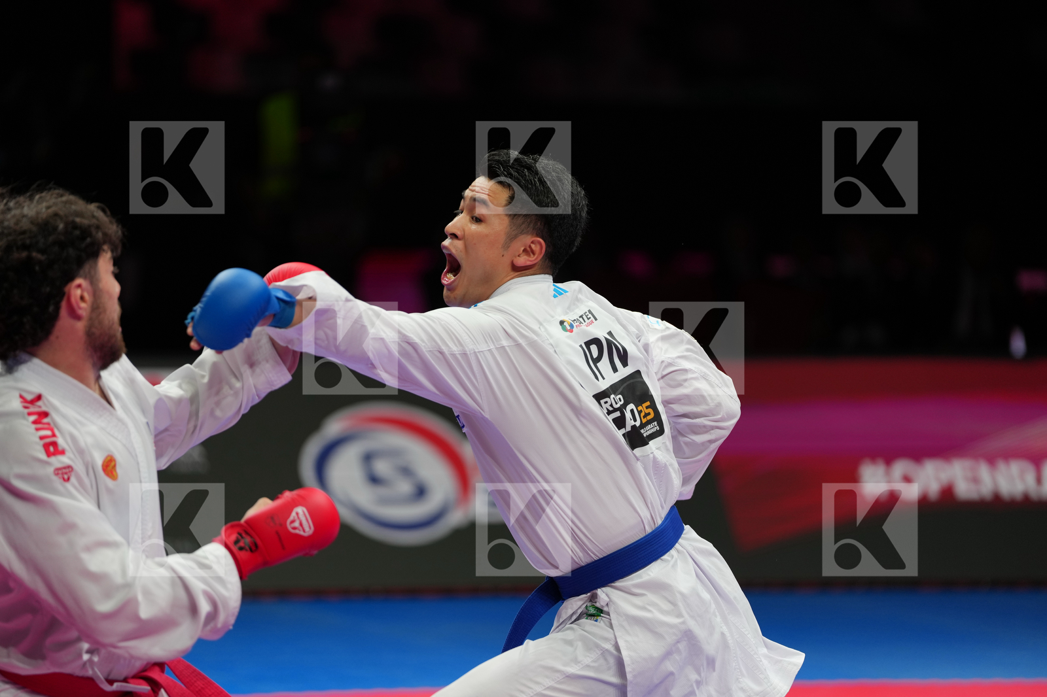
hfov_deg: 11.4
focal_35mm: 180
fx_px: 5234
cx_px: 524
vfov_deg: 7.6
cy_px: 348
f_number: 2.8
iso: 640
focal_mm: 180
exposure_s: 1/1000
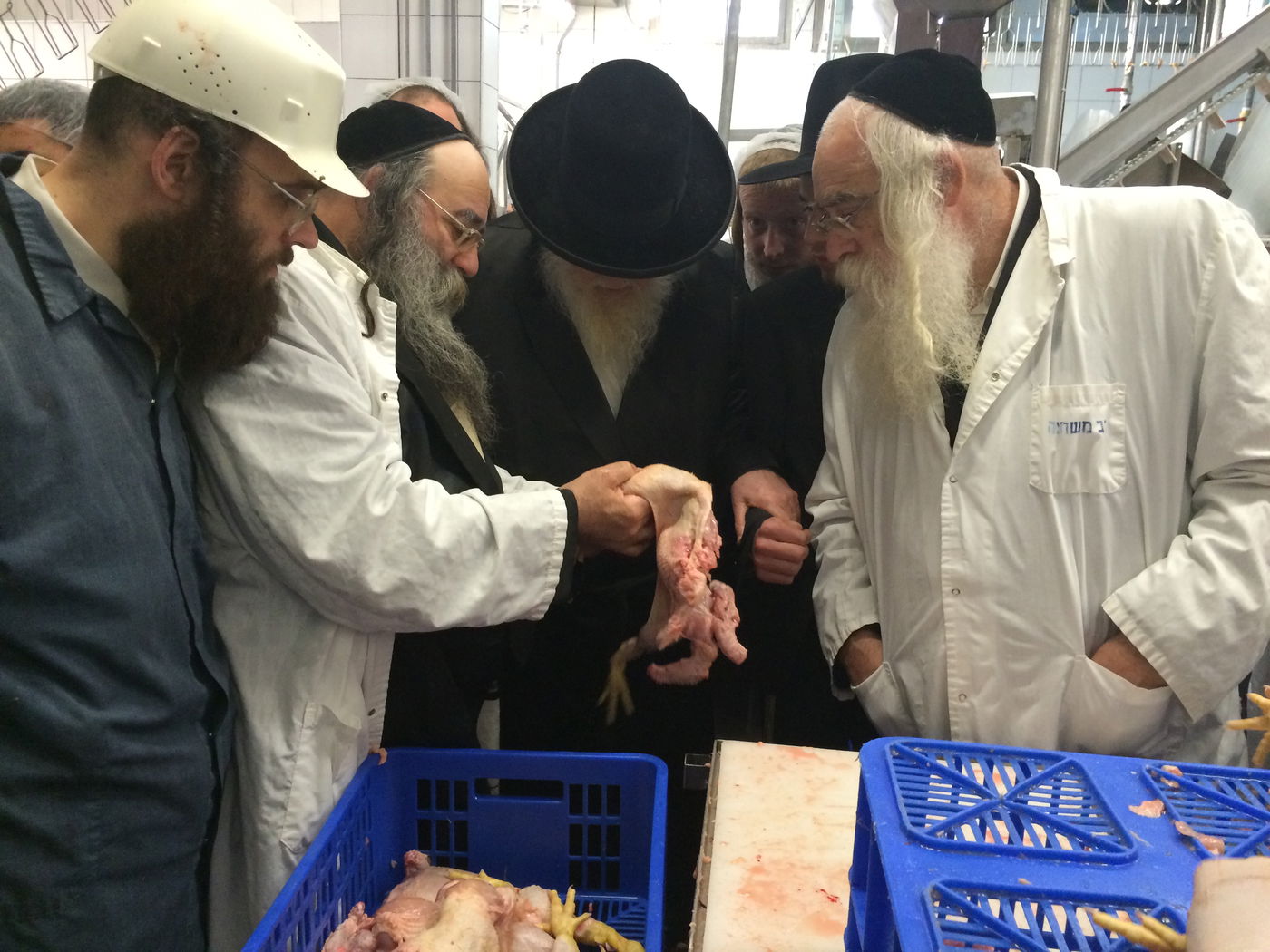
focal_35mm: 29
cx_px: 635
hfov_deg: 61.7
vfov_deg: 48.2
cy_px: 476
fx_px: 1064
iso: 320
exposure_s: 1/33
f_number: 2.2
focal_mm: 4.15
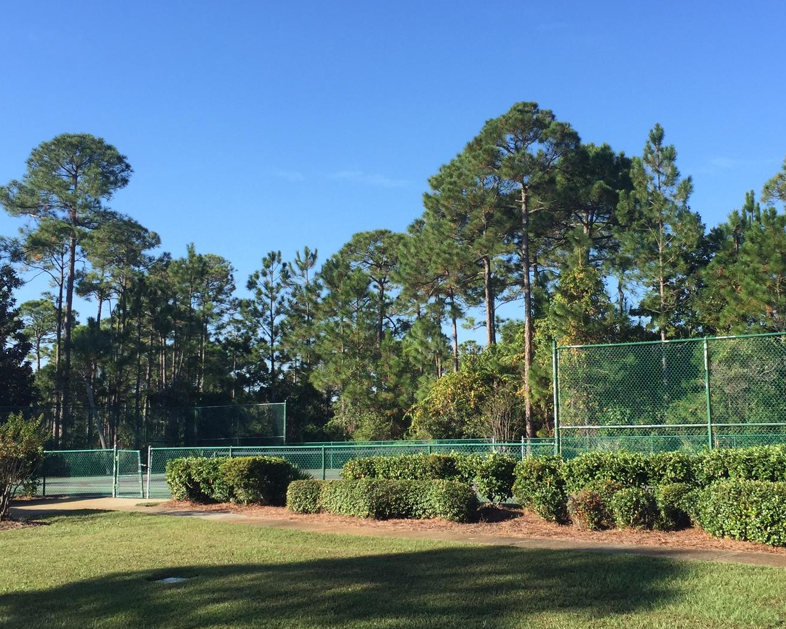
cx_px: 454
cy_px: 317
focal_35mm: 44
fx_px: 1023
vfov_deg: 34.1
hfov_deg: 41.9
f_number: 2.2
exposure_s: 1/860
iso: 32
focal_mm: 4.15
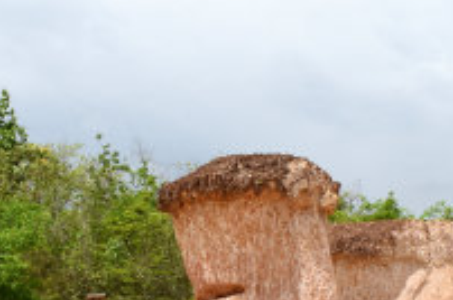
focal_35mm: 82
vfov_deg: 16.5
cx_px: 159
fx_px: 1030
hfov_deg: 24.7
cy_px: 224
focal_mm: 18
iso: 100
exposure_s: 1/50
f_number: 22
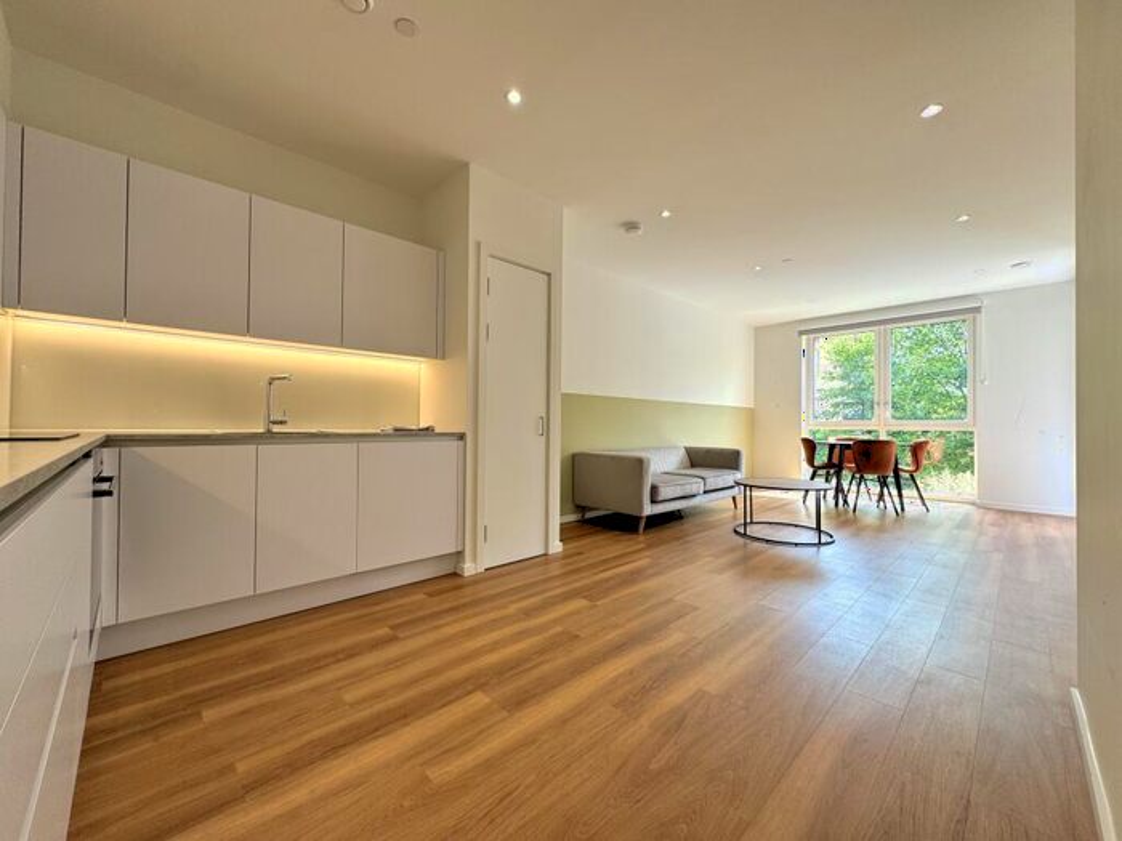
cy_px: 420
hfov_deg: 102.1
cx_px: 561
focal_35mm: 14
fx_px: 454
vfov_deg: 85.7
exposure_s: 1/100
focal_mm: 2.22
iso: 40
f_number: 2.2
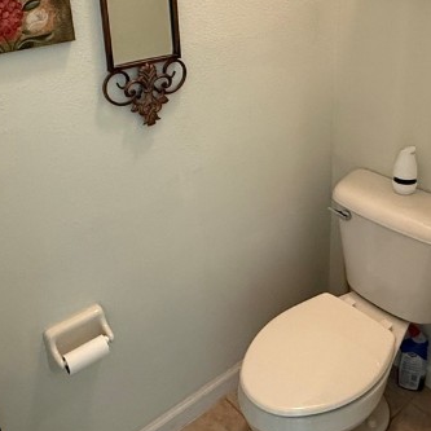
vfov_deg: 42.7
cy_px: 114
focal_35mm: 38
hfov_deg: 43.6
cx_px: 258
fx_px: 535
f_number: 2.2
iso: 500
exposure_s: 1/60
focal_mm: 2.22
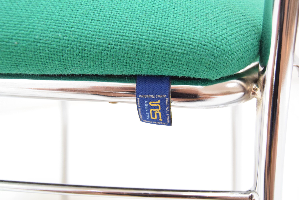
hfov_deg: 53.1
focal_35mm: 36
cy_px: 100
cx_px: 150
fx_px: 299
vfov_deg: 36.9
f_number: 5.6
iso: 1600
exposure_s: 1/125
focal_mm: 24
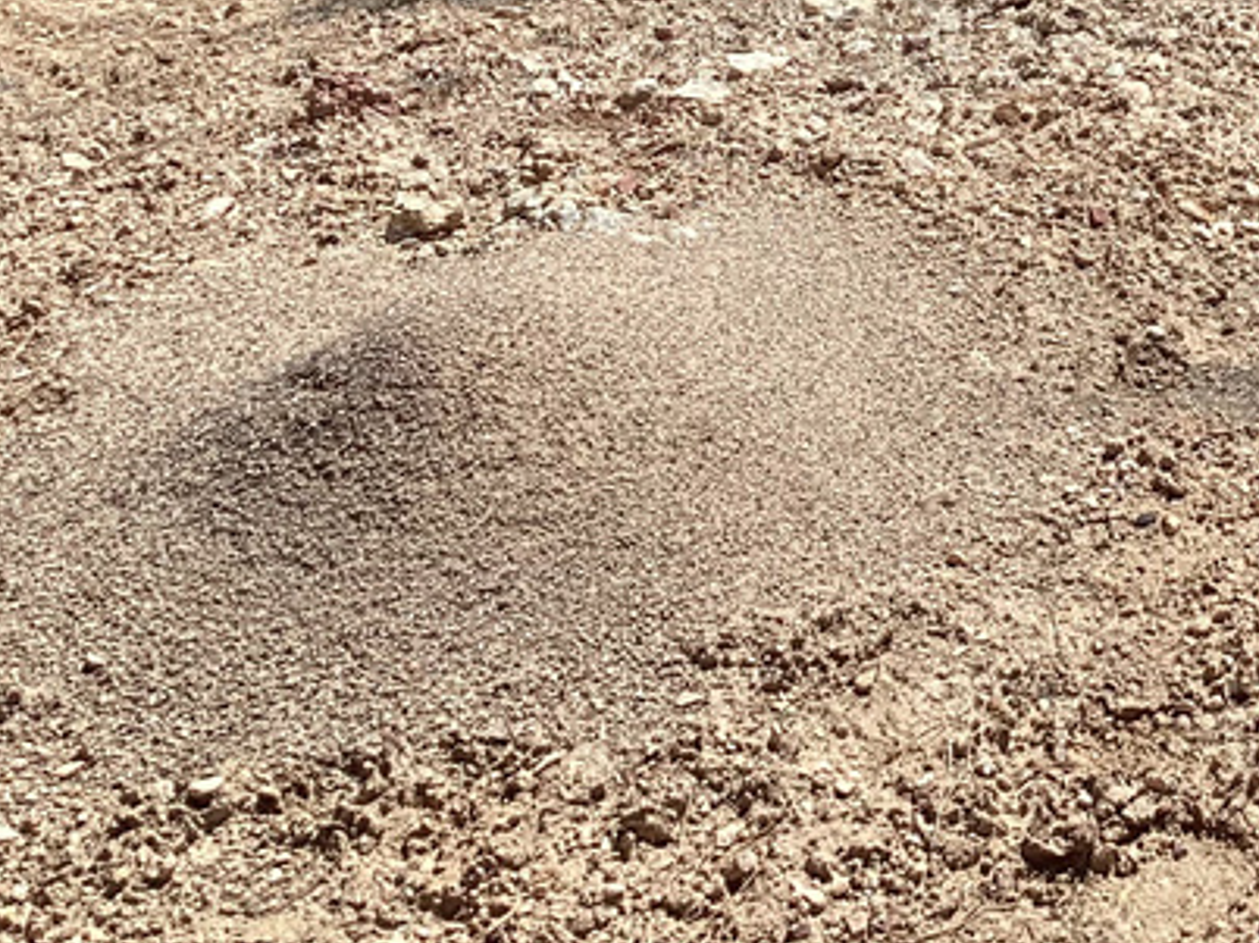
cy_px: -244
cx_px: 1369
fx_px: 2872
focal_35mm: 79
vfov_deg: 17.6
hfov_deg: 23.3
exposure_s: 1/1597
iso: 25
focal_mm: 3.3
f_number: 2.4
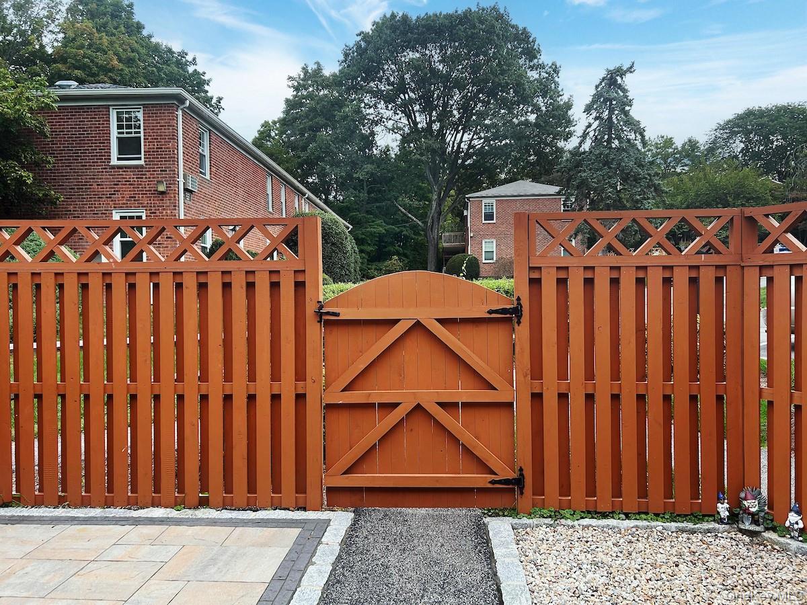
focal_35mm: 26
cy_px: 302
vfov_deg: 53.1
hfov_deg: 67.3
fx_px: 606
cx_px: 404
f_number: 1.5
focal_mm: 5.7
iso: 50
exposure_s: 1/230
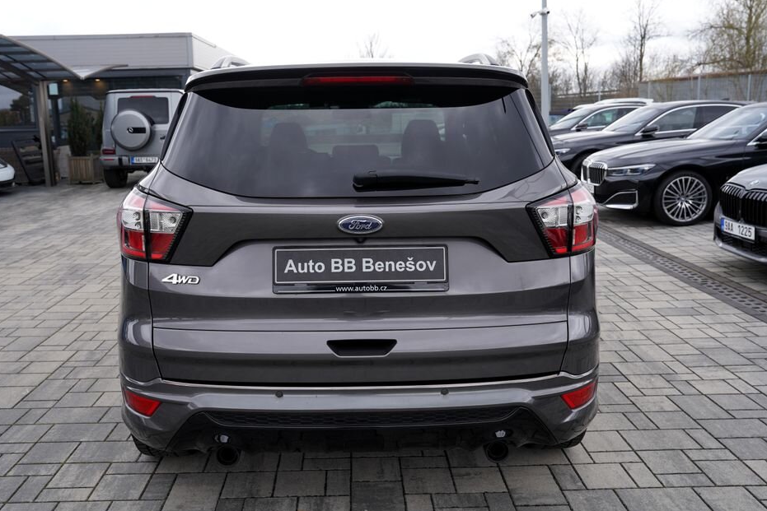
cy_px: 251
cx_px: 363
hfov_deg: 57.2
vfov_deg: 40.0
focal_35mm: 33
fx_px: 703
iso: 100
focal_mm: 30
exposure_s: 1/125
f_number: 5.6
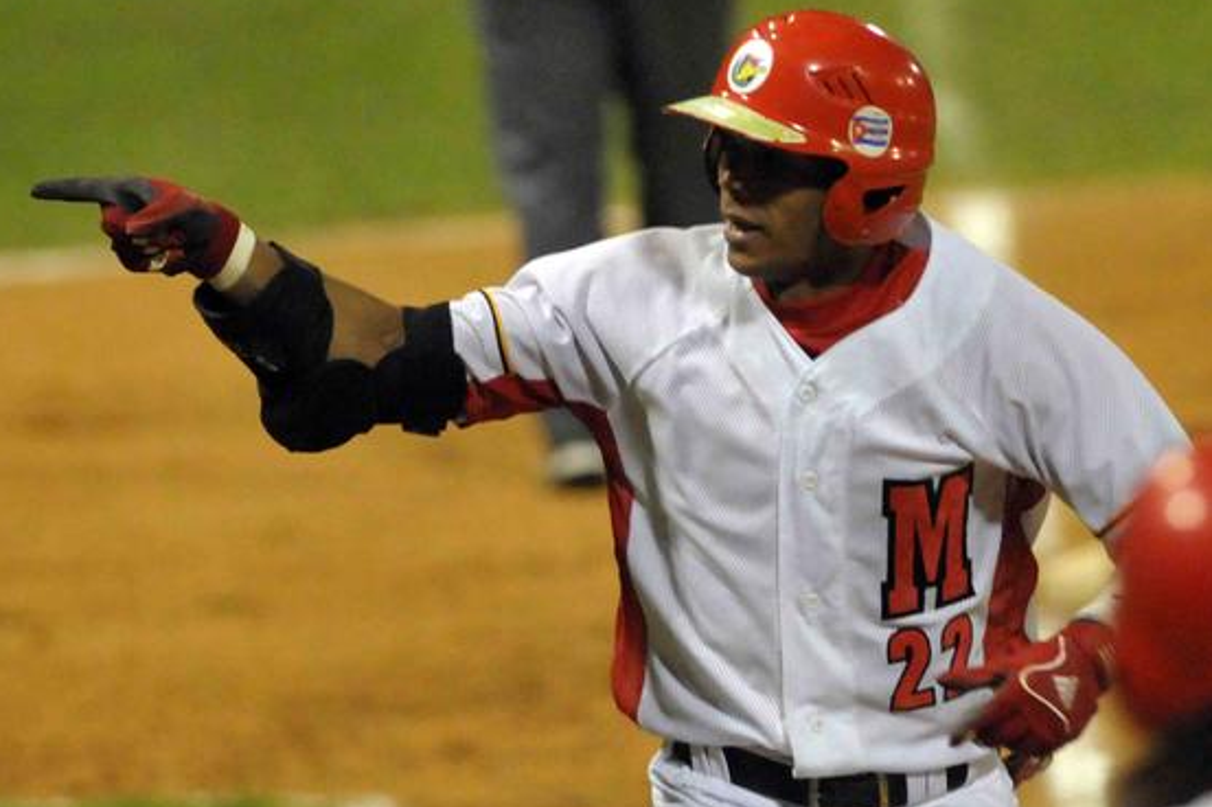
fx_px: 16419
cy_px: 413
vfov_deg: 2.8
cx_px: 563
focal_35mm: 488
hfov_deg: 4.2
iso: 2500
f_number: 3.5
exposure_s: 1/400
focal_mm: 300
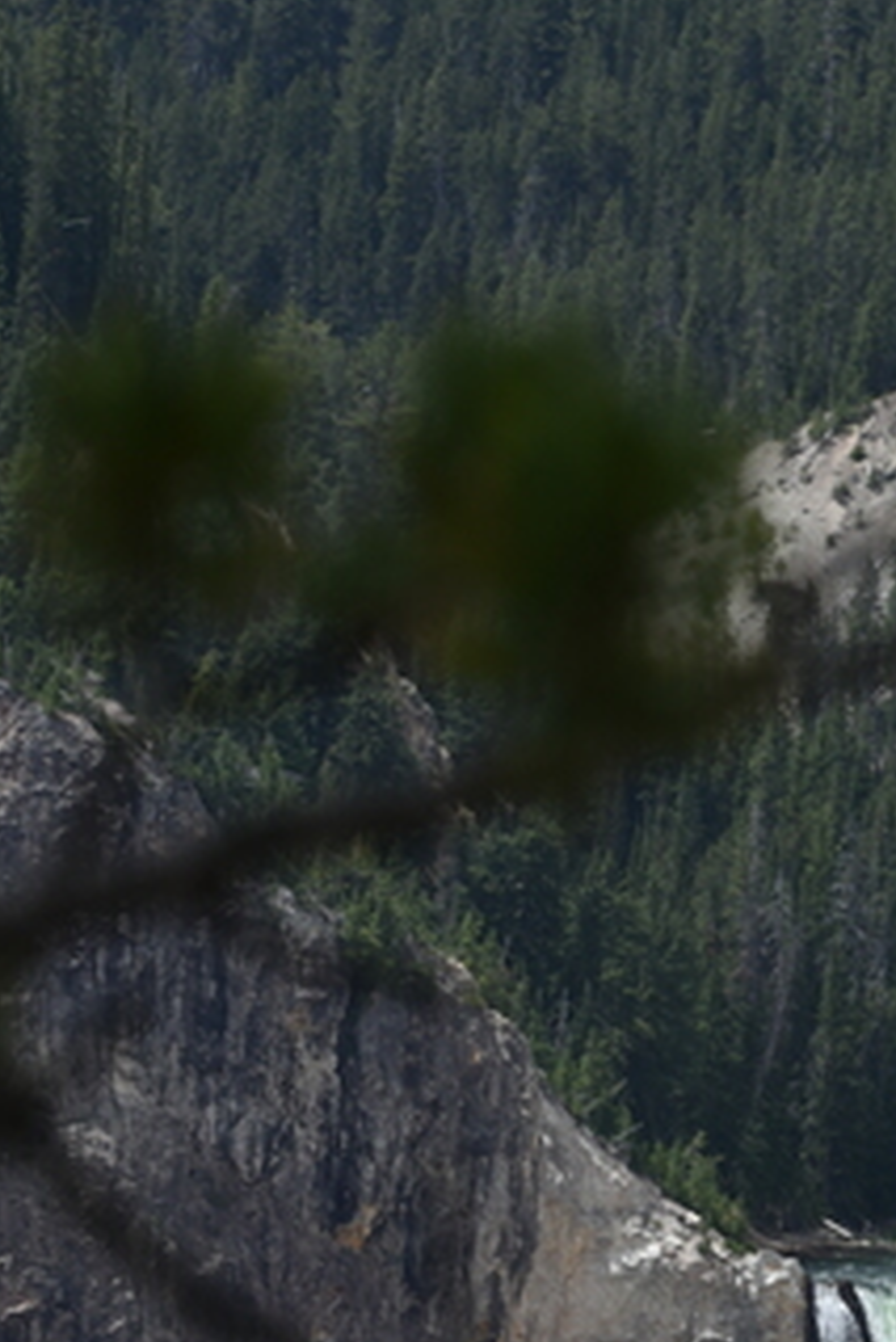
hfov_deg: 2.3
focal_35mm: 602
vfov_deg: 3.4
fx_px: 22449
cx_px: 997
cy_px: 2448
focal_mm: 150
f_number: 9
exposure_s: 1/320
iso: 100
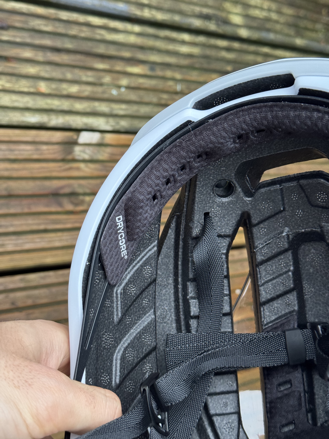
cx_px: 164
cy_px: 220
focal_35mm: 48
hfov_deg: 30.3
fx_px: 608
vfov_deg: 39.7
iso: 250
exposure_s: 1/56
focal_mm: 6.76
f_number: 1.78
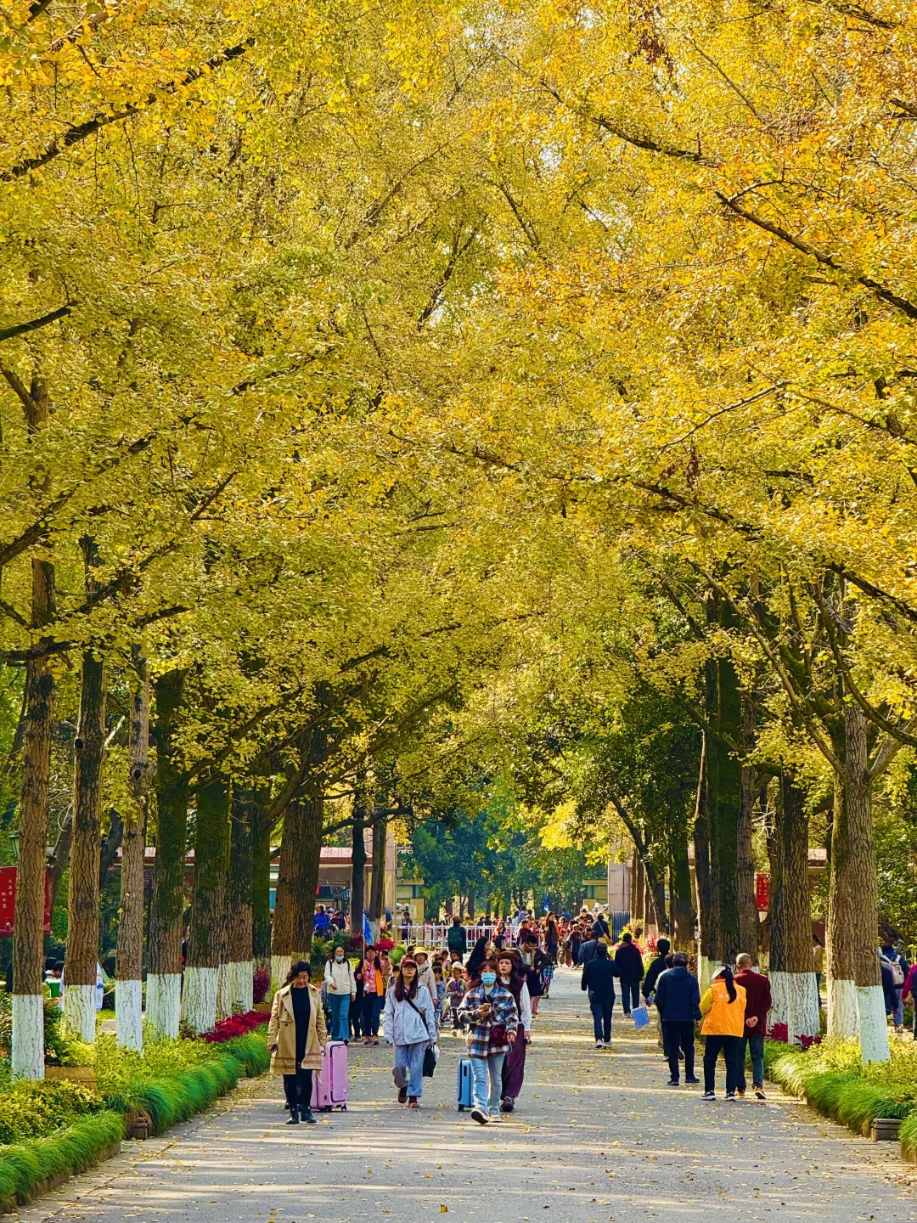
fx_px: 4239
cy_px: 612
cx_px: 458
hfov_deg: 12.3
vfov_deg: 16.4
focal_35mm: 120
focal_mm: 15.66
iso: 50
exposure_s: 1/190
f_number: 2.8
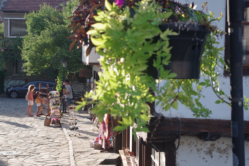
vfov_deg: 16.6
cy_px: 83
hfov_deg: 24.6
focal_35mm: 82
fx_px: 571
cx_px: 124
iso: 100
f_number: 5.6
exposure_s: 1/100
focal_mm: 55
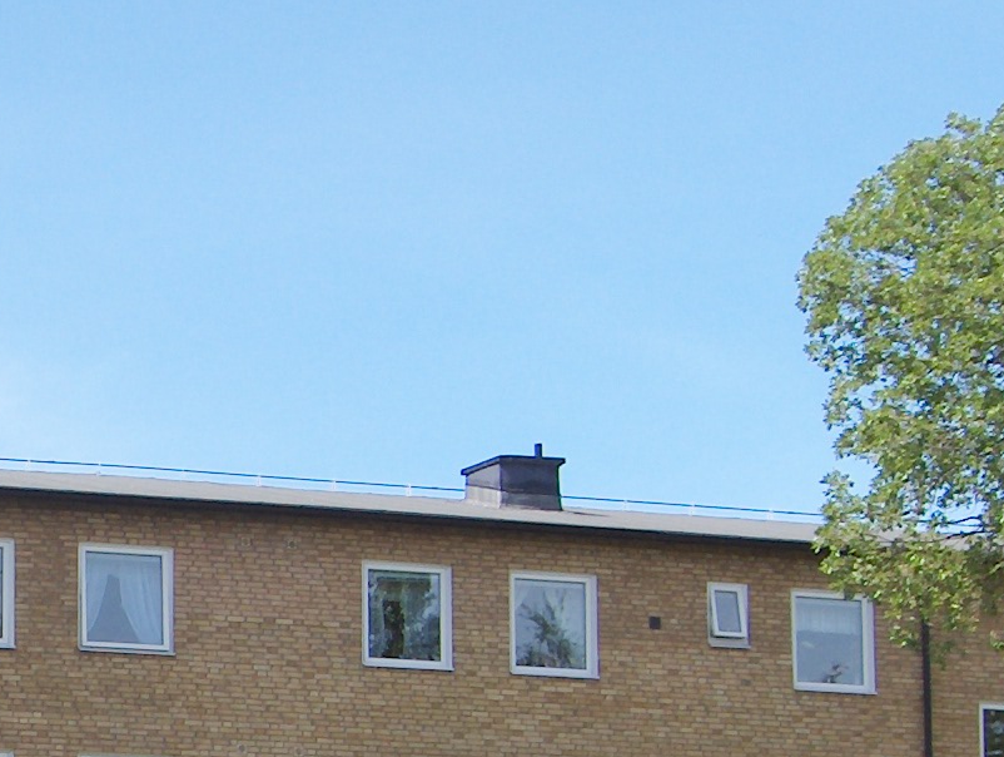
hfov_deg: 14.7
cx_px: -419
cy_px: 760
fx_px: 3660
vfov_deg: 11.7
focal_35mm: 126
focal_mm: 8
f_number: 4.8
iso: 100
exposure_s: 1/336
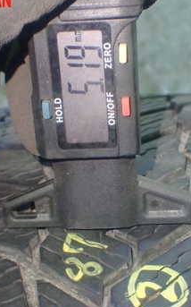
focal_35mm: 76
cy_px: 192
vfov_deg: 27.1
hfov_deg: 17.1
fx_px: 634
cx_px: 117
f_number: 2.8
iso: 800
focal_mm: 7.31
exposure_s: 1/20
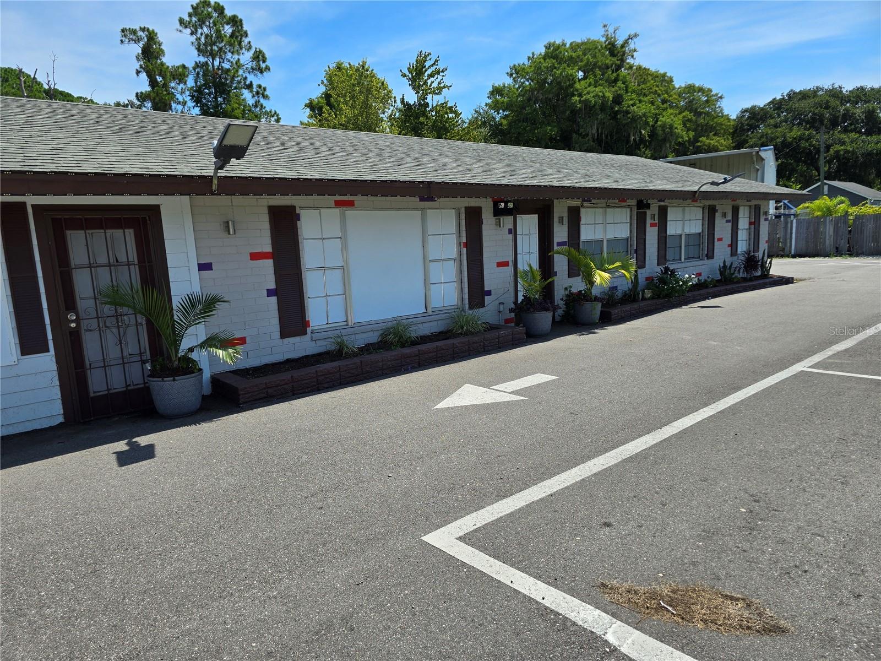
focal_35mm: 23
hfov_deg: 73.9
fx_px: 585
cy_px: 330
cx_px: 440
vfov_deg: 58.9
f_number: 1.7
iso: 12
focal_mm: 6.3
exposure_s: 1/756
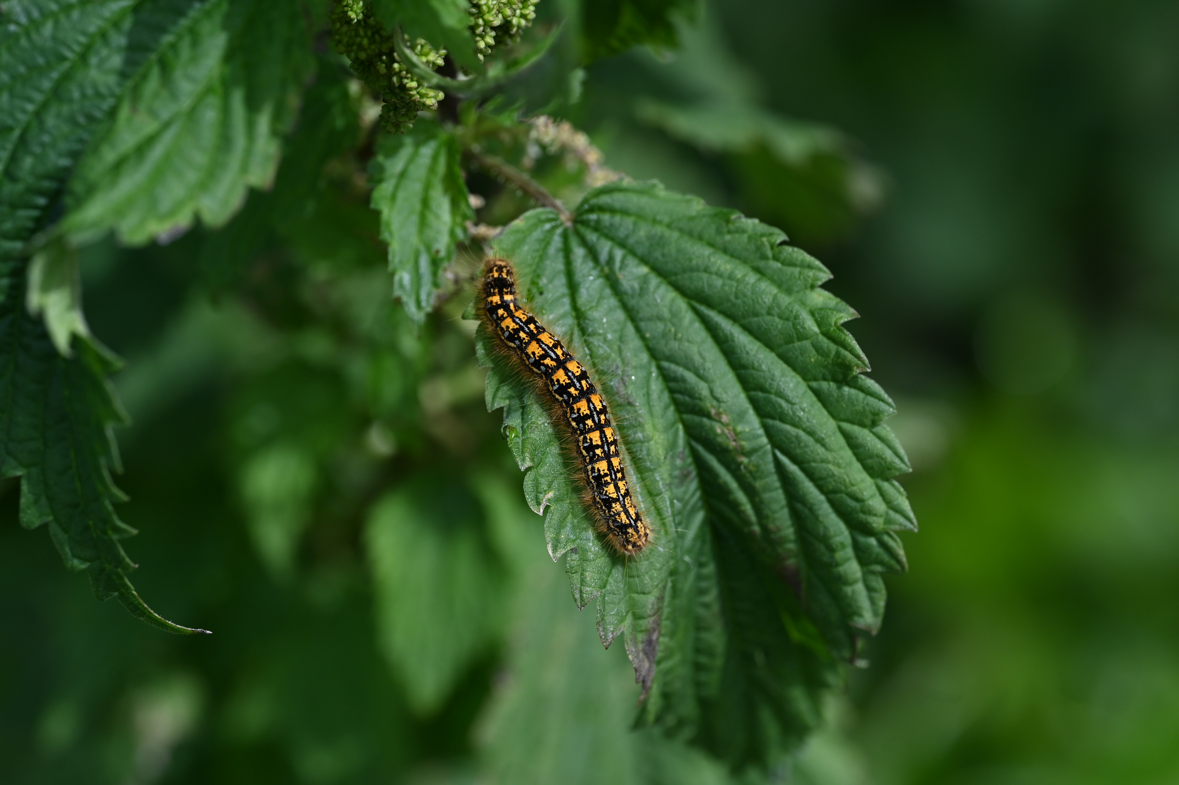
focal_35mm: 105
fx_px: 3436
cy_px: 392
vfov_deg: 13.0
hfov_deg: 19.5
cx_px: 590
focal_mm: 105
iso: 640
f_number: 6.3
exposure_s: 1/2000
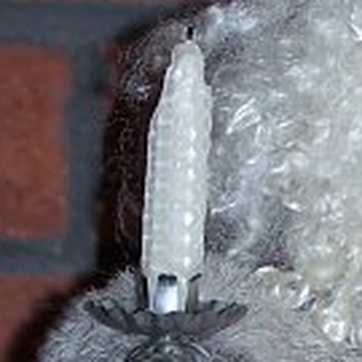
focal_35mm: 290
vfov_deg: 6.0
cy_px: 453
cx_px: 563
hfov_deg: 6.0
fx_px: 3431
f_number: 3.2
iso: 80
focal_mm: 11.5
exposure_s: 1/80
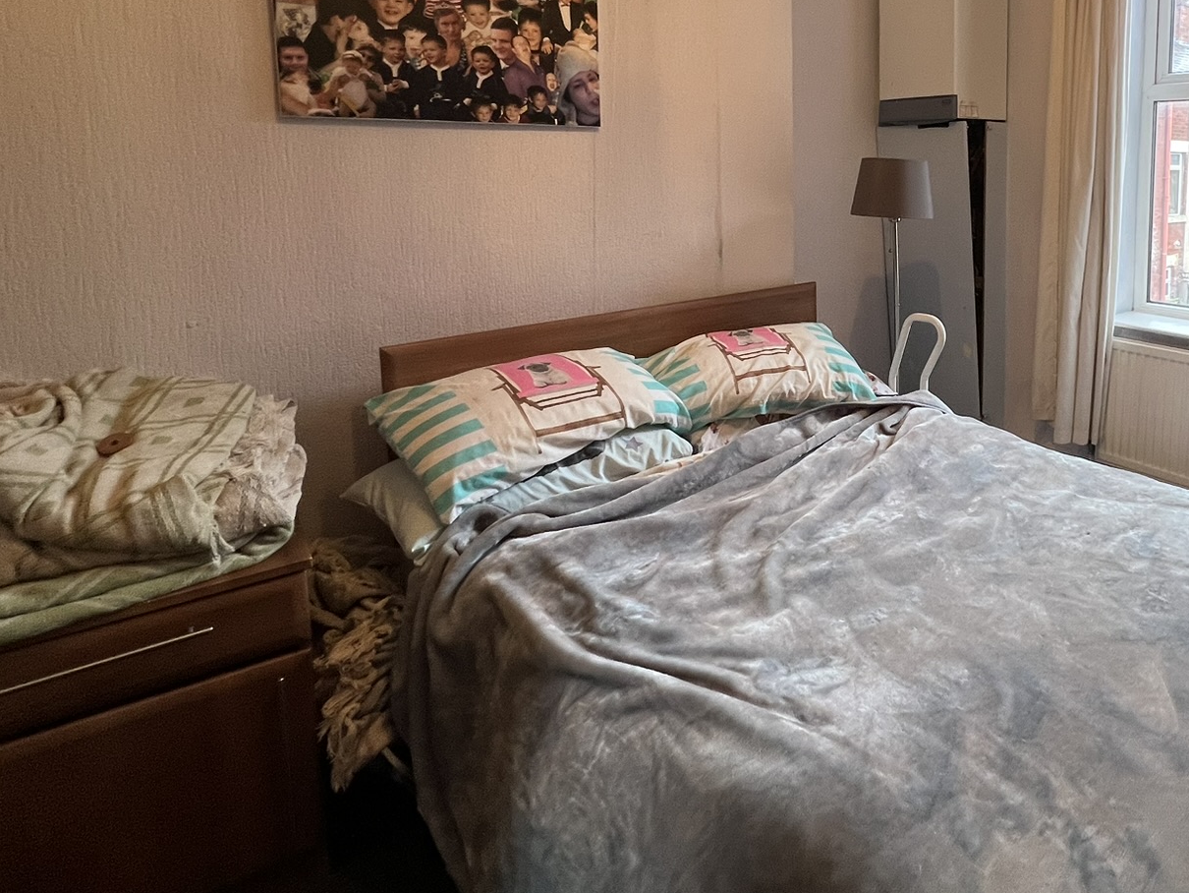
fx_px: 756
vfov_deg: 58.6
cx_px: 895
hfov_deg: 71.1
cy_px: 247
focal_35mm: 22
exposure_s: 1/100
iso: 160
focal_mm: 1.57
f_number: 1.8
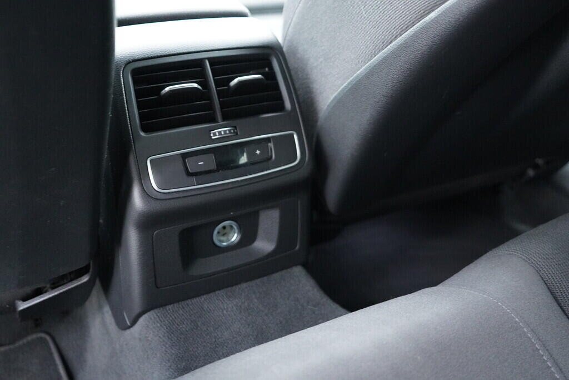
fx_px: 569
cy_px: 190
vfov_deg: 36.9
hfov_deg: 53.1
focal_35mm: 36
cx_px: 284
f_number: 2.8
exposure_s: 1/40
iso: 4000
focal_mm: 24
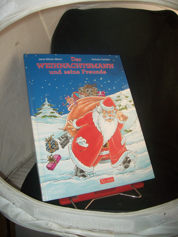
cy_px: 118
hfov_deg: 41.8
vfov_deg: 54.0
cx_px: 89
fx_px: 233
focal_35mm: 34
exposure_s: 1/60
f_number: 2.7
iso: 80
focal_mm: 5.6
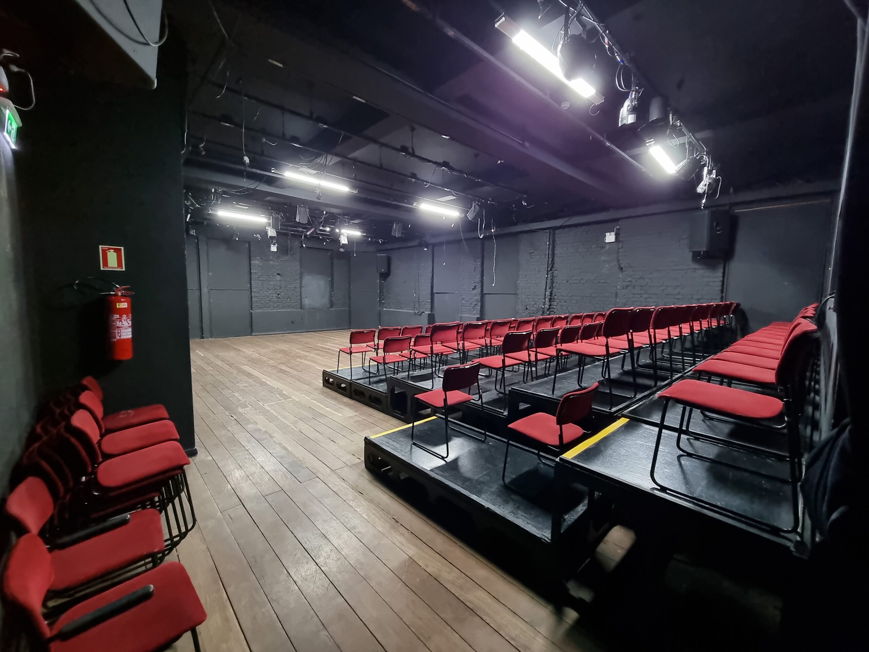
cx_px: 434
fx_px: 326
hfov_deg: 106.2
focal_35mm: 13
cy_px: 326
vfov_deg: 89.9
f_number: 2.2
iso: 1000
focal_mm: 2.2
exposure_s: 1/24
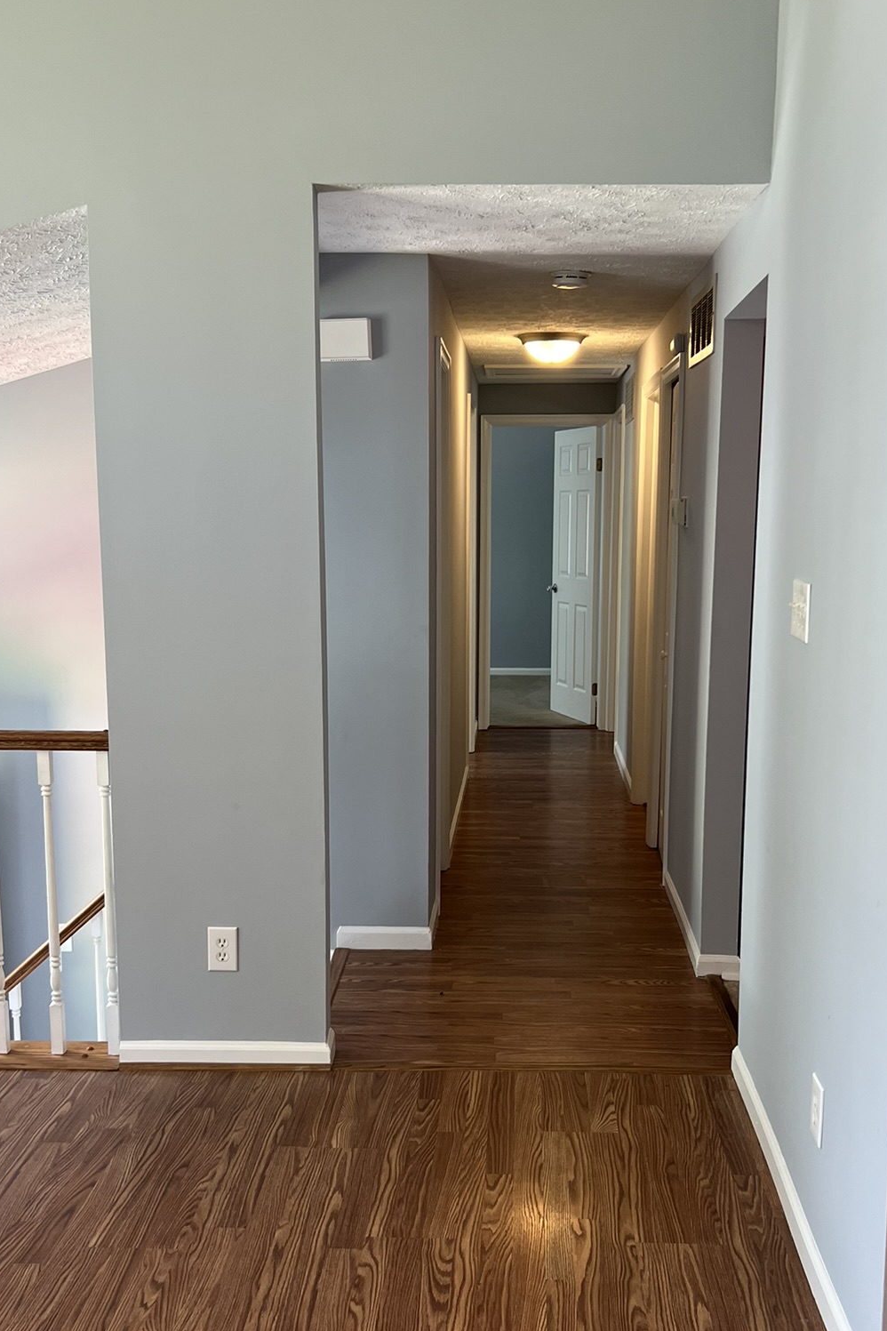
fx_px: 1367
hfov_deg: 35.9
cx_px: 473
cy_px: 721
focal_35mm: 37
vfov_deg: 51.8
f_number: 1.5
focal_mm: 5.7
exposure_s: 1/60
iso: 125
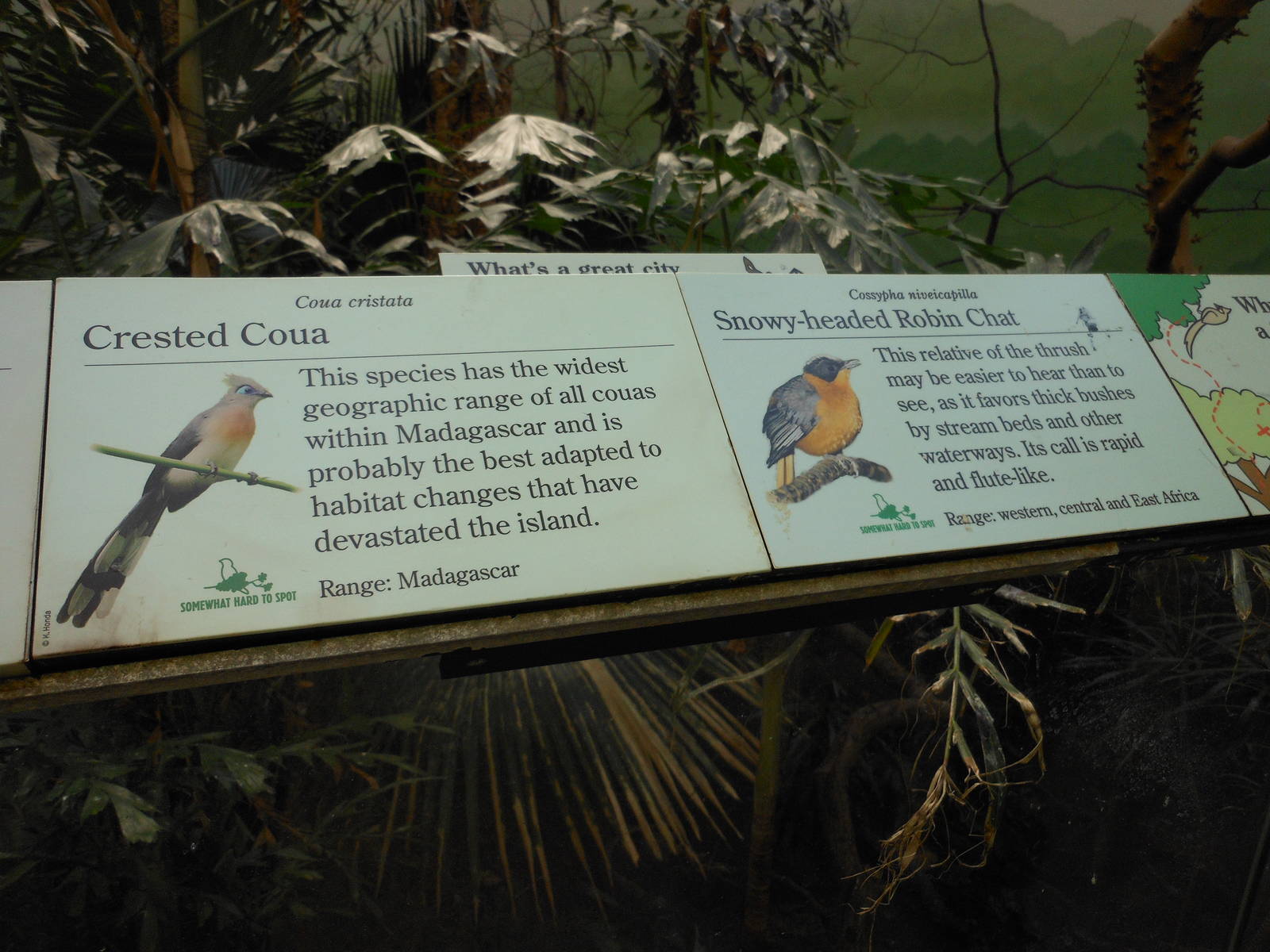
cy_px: 476
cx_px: 635
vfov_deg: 49.7
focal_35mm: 28
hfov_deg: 63.4
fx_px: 1027
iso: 125
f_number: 3.7
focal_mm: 5
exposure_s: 1/125
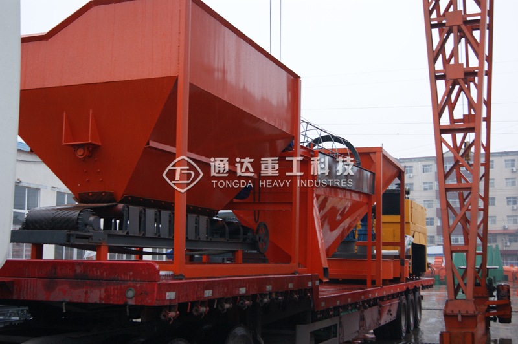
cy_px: 172
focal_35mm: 45
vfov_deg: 29.8
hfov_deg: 43.6
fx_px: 647
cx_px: 259
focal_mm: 30
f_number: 4.5
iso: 200
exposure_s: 1/50
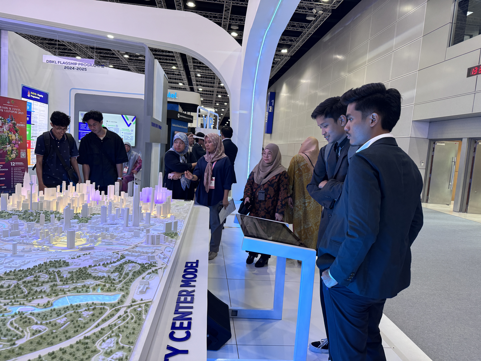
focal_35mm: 24
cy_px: 180
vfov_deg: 56.8
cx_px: 240
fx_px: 333
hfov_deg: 71.6
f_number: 1.78
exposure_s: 1/100
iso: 160
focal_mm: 6.76
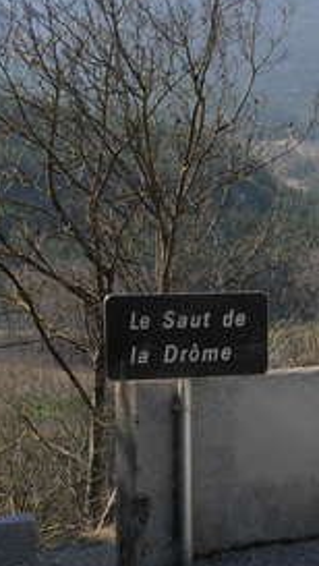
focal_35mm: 91
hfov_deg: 13.3
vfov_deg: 23.4
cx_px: 180
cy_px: 274
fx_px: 1365
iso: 79
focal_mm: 6.3
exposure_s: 1/362
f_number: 4.9
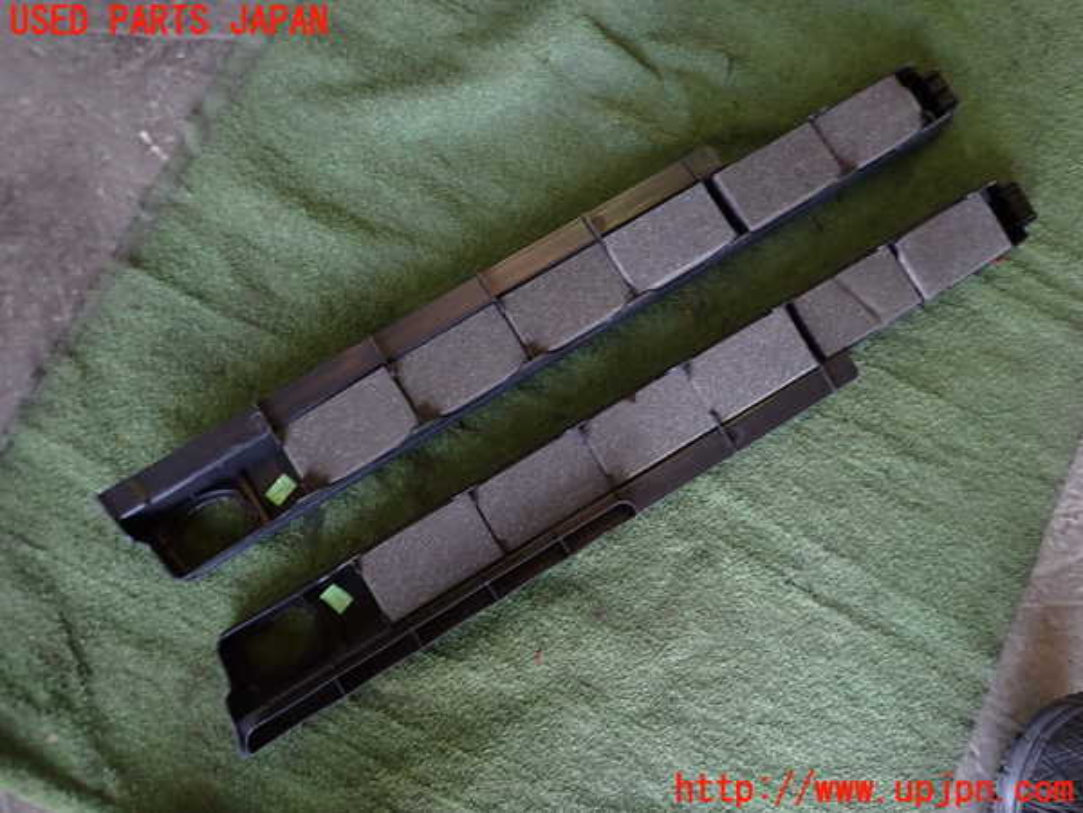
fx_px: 782
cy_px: 406
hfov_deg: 69.4
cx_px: 542
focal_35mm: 25
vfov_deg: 54.9
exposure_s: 1/40
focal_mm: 4.5
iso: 200
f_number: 2
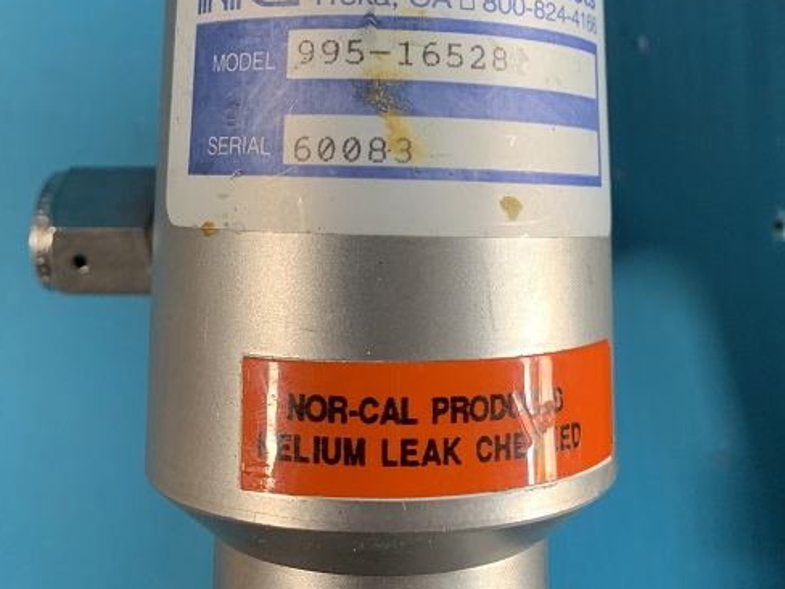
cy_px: -12
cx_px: 400
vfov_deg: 30.9
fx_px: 975
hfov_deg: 43.8
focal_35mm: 43
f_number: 1.8
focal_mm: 4.25
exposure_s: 1/60
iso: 160
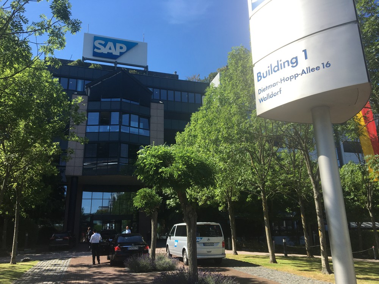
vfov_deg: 48.2
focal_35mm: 29
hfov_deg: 61.7
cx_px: 190
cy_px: 142
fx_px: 318
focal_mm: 4.15
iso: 25
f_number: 2.2
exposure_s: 1/1166
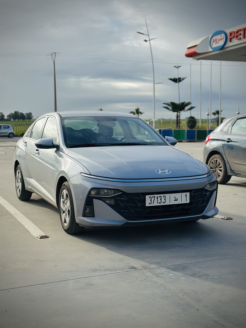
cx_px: 123
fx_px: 455
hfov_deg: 30.3
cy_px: 164
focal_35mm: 48
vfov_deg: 39.7
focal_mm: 6.86
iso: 100
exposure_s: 1/6211
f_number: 1.78
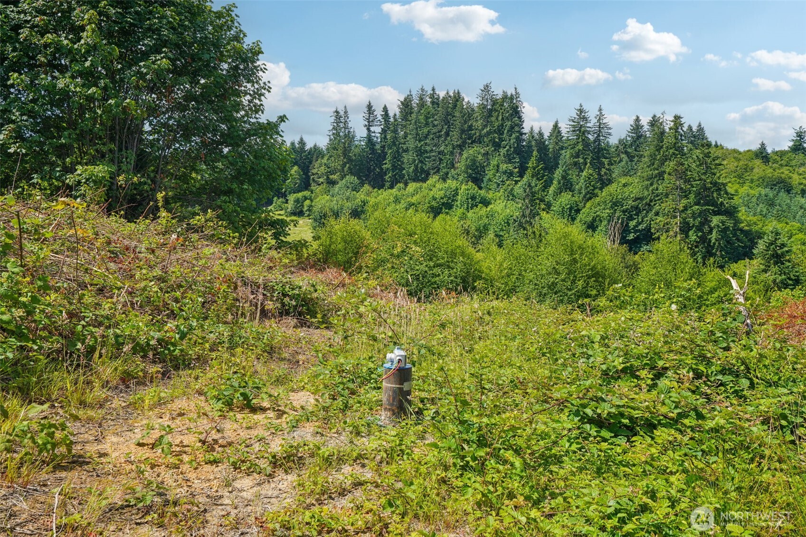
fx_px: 783
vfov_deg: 37.8
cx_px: 403
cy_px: 268
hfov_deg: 54.4
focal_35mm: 35
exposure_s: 1/500
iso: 400
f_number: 8
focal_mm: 35
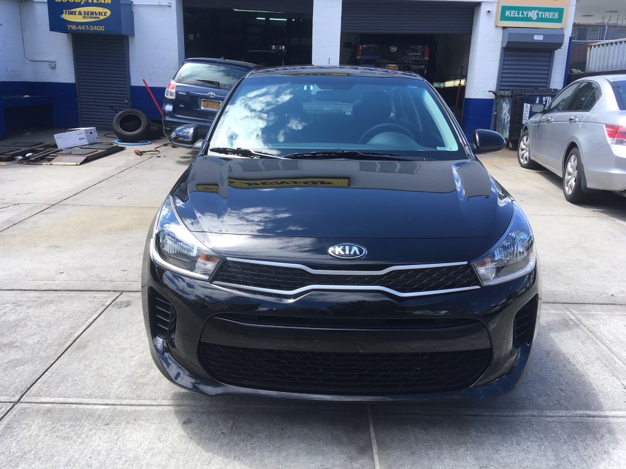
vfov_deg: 48.2
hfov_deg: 61.7
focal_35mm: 29
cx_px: 313
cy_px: 234
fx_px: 524
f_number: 2.2
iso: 25
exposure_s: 1/601
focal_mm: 4.15
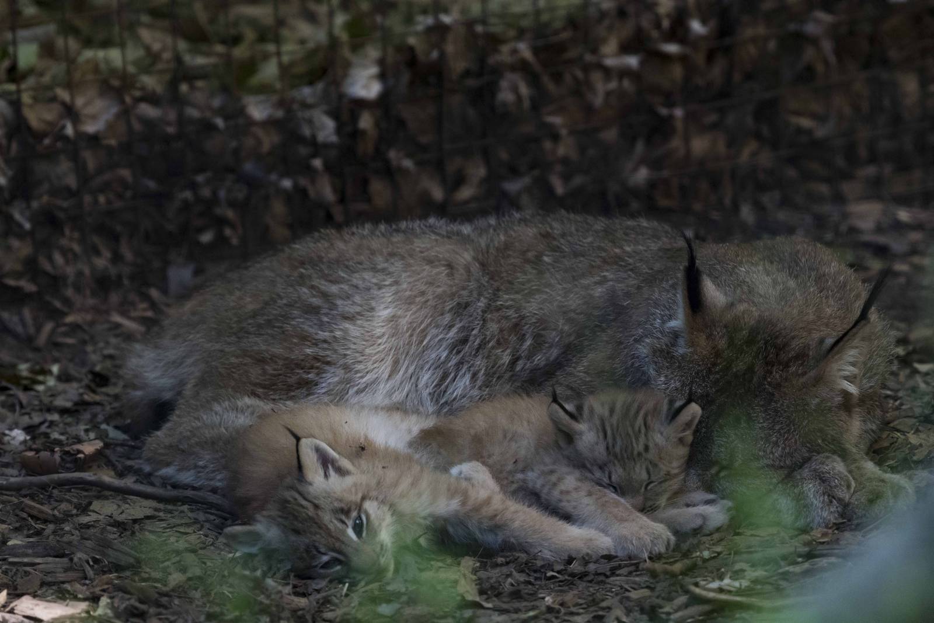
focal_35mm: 510
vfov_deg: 2.7
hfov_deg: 4.0
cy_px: 312
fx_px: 13232
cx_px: 467
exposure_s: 1/320
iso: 4000
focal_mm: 340
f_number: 5.6
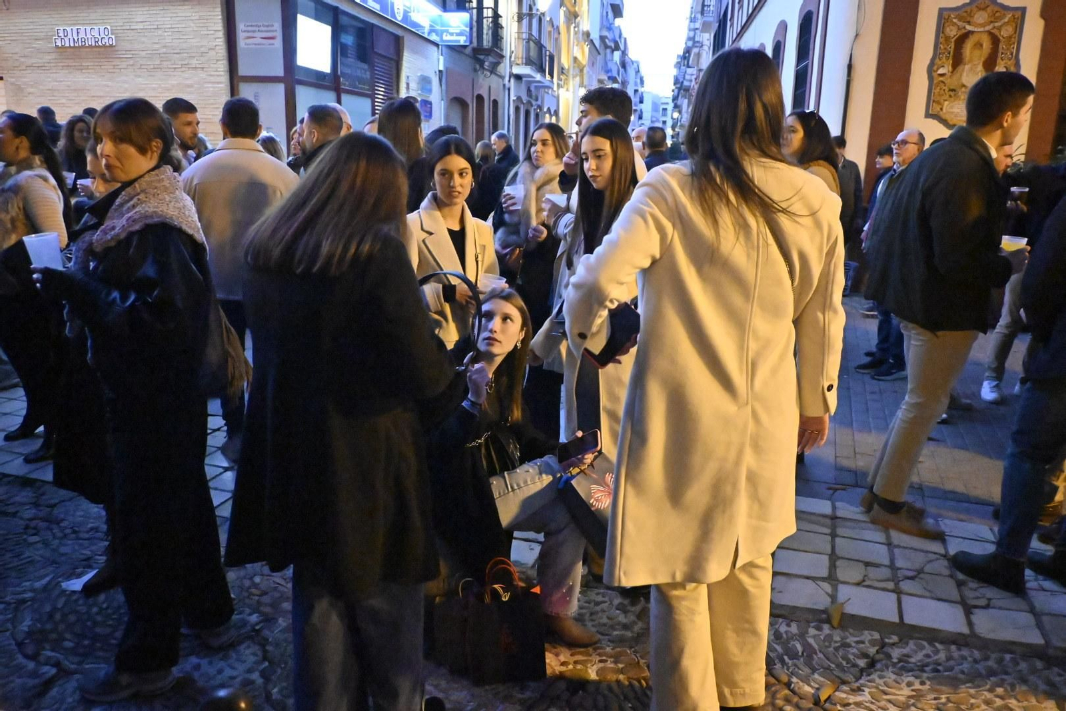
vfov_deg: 44.6
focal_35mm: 29
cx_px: 533
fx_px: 866
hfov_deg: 63.2
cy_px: 356
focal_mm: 19.5
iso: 12800
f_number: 4
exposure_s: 1/125
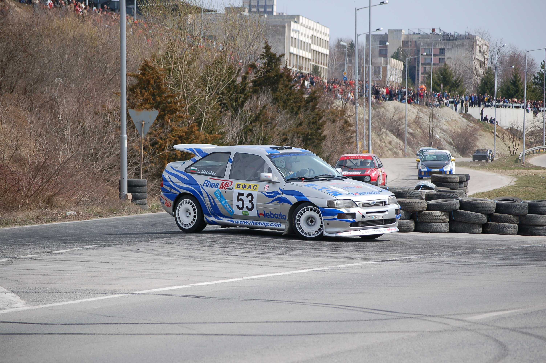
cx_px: 273
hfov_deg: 14.0
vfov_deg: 9.3
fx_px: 2228
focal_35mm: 147
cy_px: 182
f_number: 5
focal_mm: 98
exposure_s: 1/1250
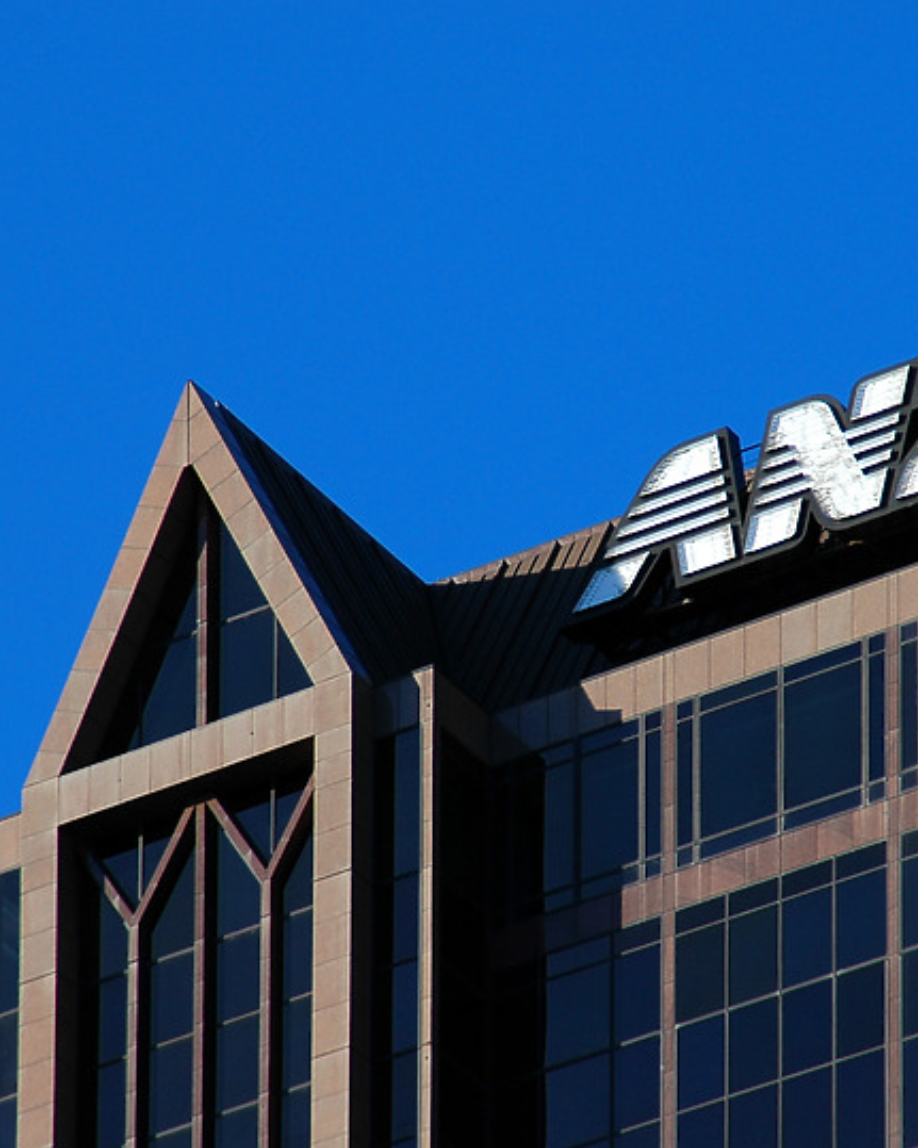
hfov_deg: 3.3
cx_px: 633
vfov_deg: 4.1
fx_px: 15966
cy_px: 567
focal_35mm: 470
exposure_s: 1/500
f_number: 6.3
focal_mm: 200
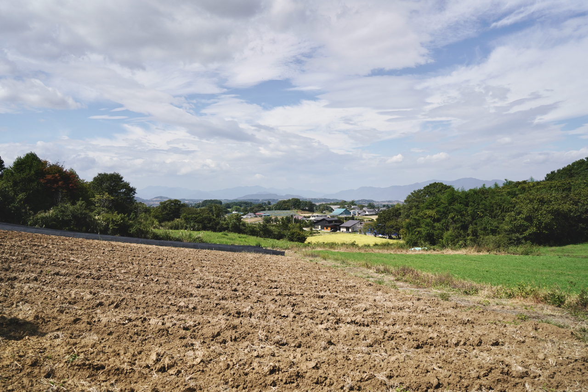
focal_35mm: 29
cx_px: 294
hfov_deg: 63.6
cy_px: 196
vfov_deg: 45.0
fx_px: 474
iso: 400
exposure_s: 1/8000
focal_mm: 29
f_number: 4
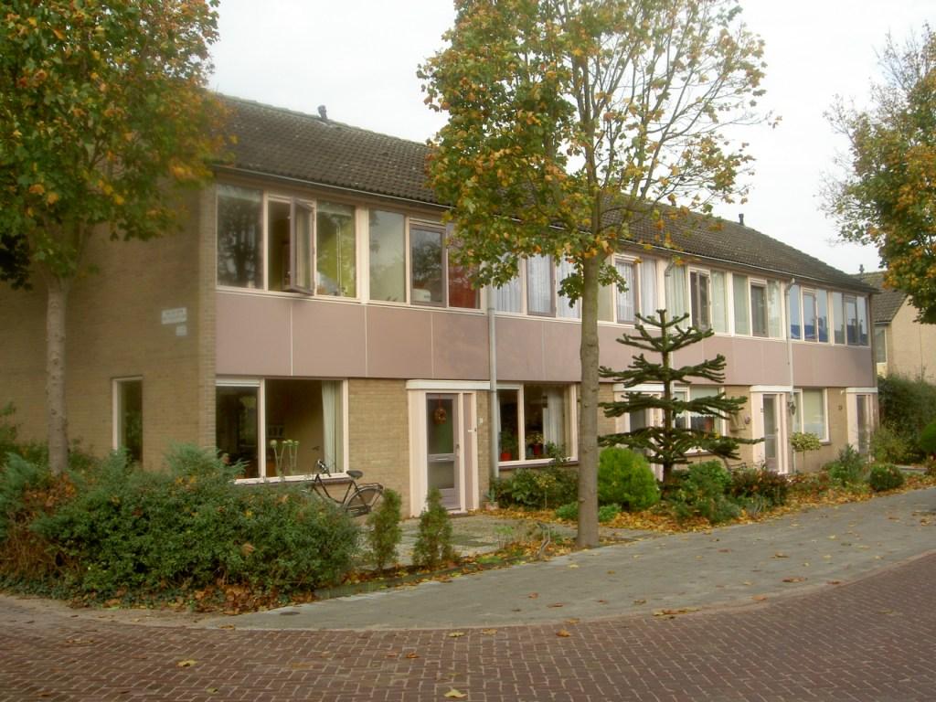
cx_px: 468
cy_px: 351
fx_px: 1055
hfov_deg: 47.9
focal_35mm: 39
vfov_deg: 36.8
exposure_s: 1/100
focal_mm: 8
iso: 50
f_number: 4.7
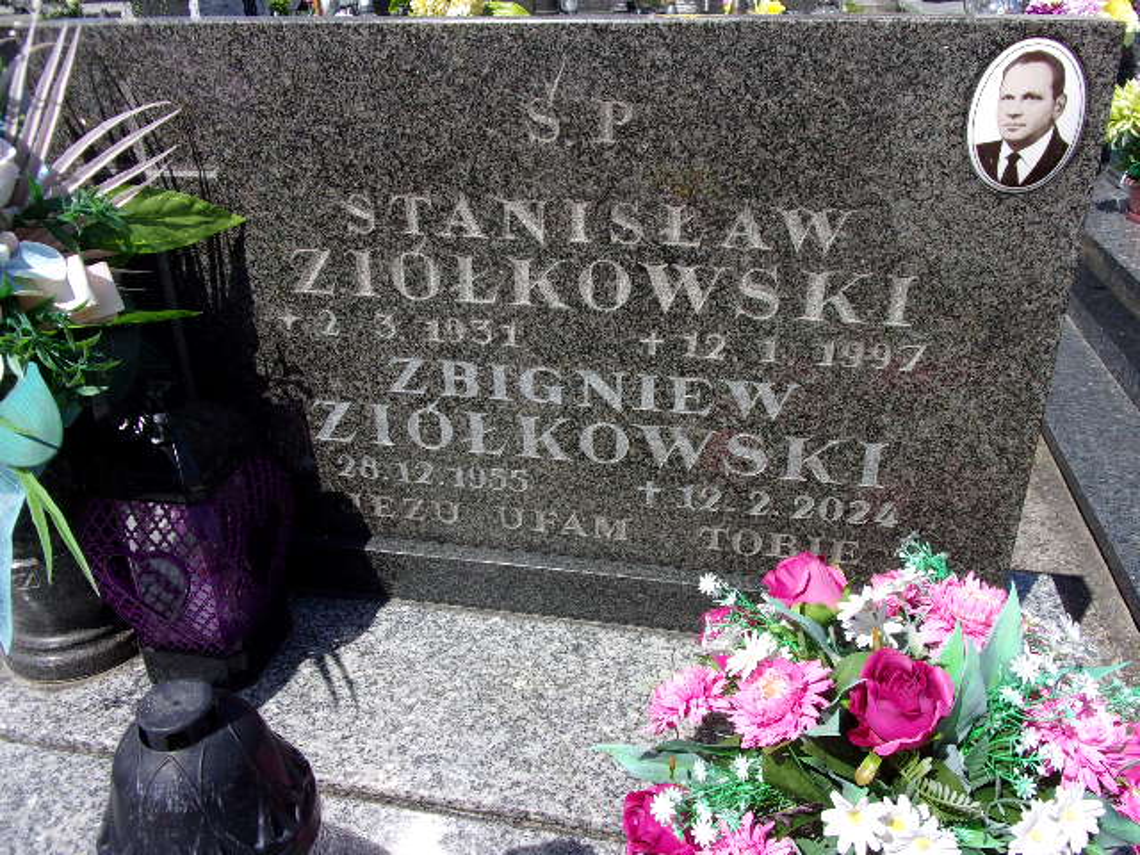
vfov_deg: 49.7
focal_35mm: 28
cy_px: 428
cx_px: 570
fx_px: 922
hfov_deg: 63.4
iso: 80
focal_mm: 5.1
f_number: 10.8
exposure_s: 1/100
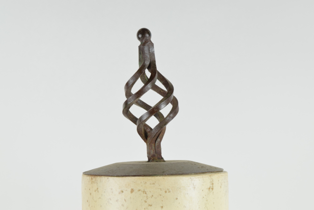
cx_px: 157
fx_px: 720
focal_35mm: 82
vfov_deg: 16.6
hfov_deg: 24.6
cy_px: 105
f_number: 10
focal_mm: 55
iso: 800
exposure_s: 1/125
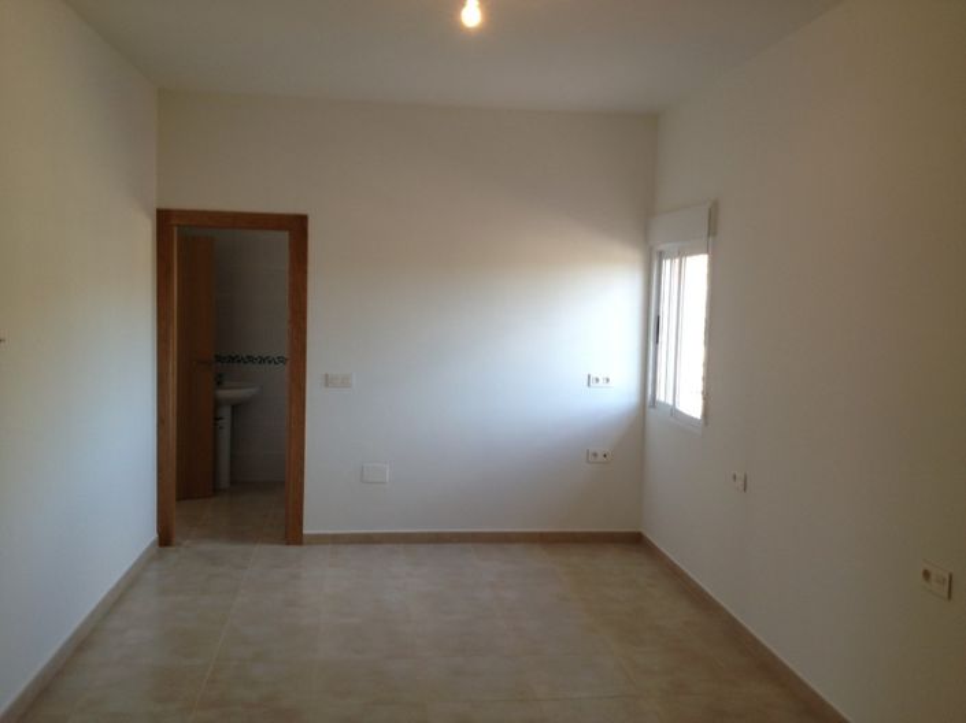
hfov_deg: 52.6
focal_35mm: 35
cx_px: 483
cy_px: 362
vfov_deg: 40.7
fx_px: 976
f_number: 2.4
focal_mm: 4.28
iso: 50
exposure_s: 1/40
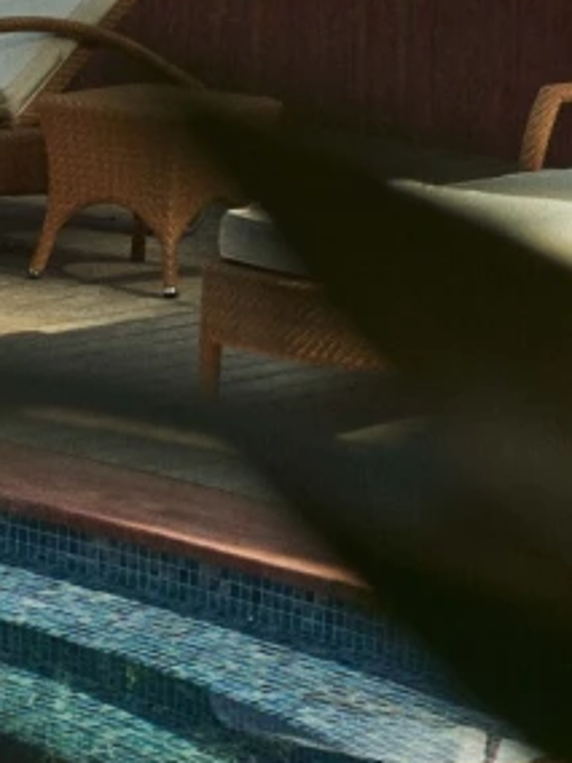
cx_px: -320
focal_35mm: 236
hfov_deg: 6.2
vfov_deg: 8.3
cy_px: -208
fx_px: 5200
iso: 200
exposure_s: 1/400
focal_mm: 58
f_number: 8
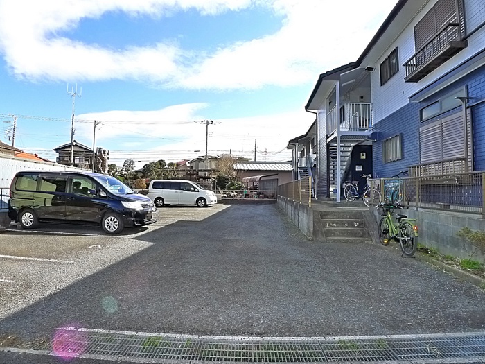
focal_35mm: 24
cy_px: 182
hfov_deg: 71.6
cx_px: 242
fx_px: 336
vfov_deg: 56.8
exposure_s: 1/400
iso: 400
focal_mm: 5.1
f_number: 4
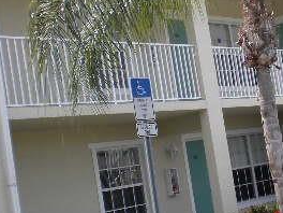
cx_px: 236
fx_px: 695
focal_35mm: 85
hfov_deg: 22.6
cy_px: 116
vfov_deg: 17.4
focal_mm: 6.3
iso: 80
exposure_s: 1/280
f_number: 4.6
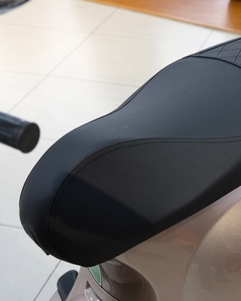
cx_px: 194
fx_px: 775
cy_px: 149
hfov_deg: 17.5
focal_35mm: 87
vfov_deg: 22.0
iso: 500
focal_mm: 40.7
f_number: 5
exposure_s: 1/42
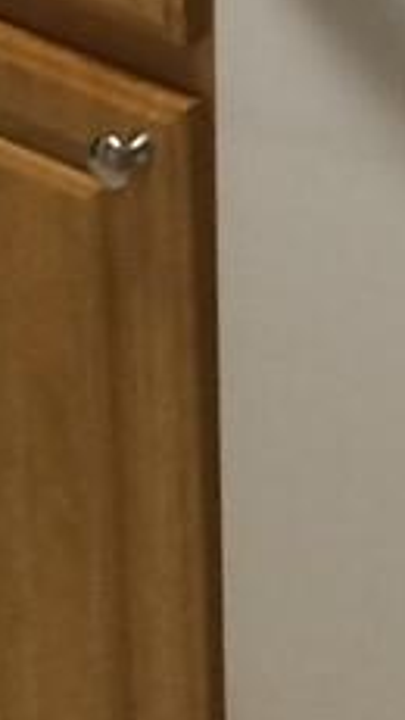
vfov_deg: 9.7
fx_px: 4180
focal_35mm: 219
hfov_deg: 5.5
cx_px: 685
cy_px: -199
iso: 100
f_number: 2.2
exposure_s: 1/30
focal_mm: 4.15
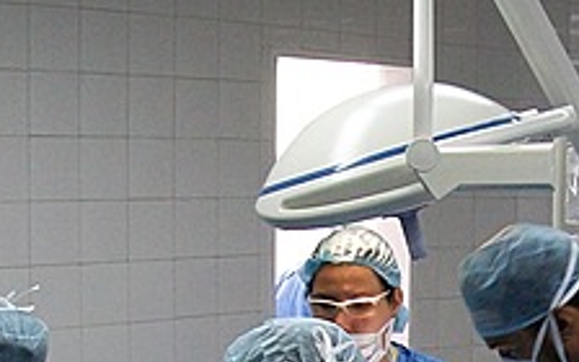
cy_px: 452
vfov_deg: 11.7
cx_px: 465
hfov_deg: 18.9
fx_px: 1720
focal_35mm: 109
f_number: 2.7
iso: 160
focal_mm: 6
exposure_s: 1/60
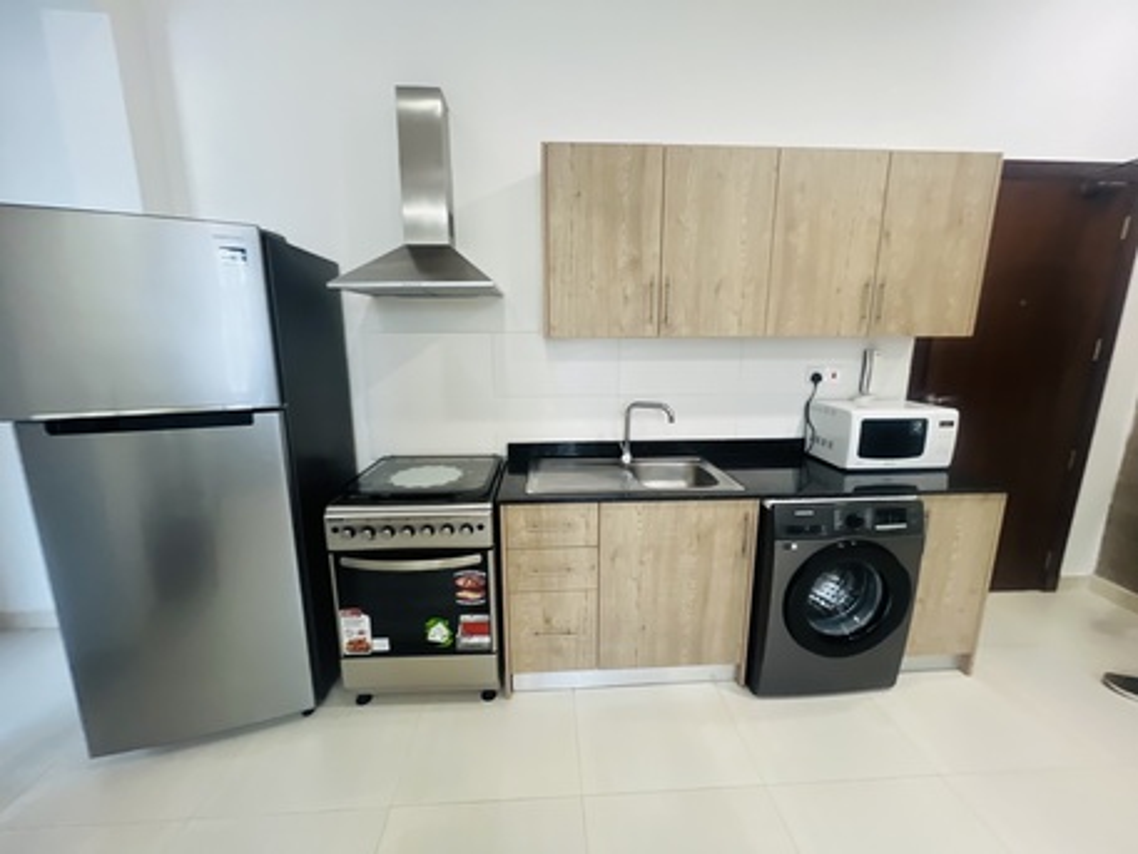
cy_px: 427
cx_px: 569
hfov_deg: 106.2
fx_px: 427
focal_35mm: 13
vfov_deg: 89.9
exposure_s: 1/50
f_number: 1.8
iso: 200
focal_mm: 1.57
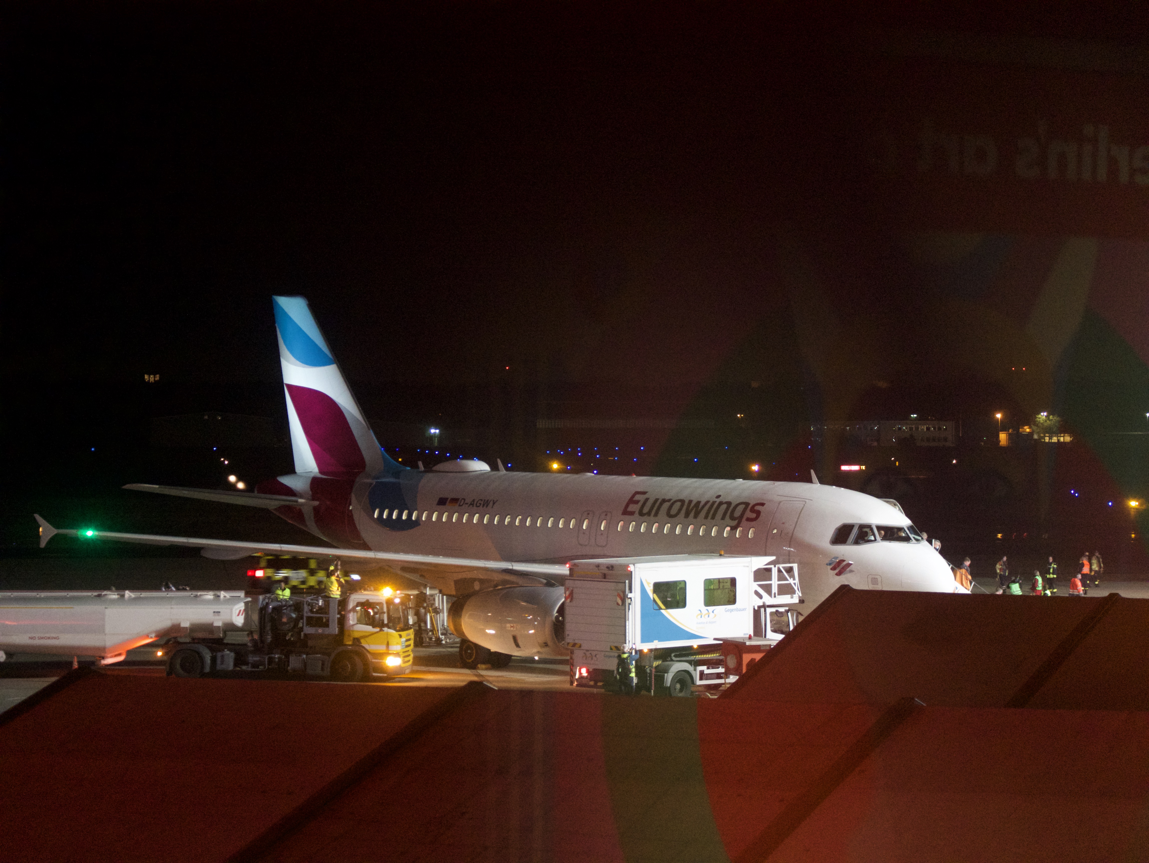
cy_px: 432
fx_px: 3786
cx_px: 574
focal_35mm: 114
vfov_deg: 13.0
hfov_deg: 17.3
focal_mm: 57
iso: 3200
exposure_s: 1/15
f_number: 4.5
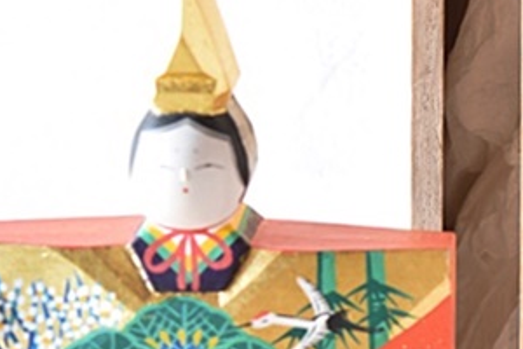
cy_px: 353
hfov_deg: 9.2
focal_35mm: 220
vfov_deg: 6.2
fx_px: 3201
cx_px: 635
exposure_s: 1/2.5
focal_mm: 55
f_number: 5.6
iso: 400
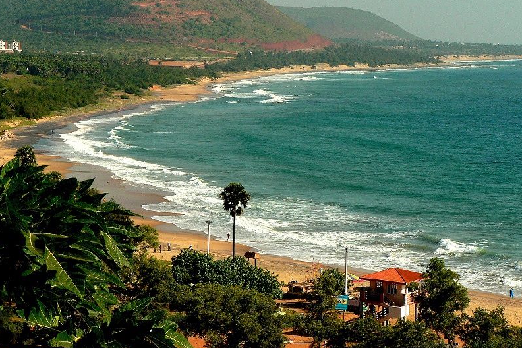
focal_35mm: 125
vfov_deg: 11.0
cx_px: 262
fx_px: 1812
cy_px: 162
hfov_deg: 16.4
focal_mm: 19.9
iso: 100
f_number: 8
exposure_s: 1/400
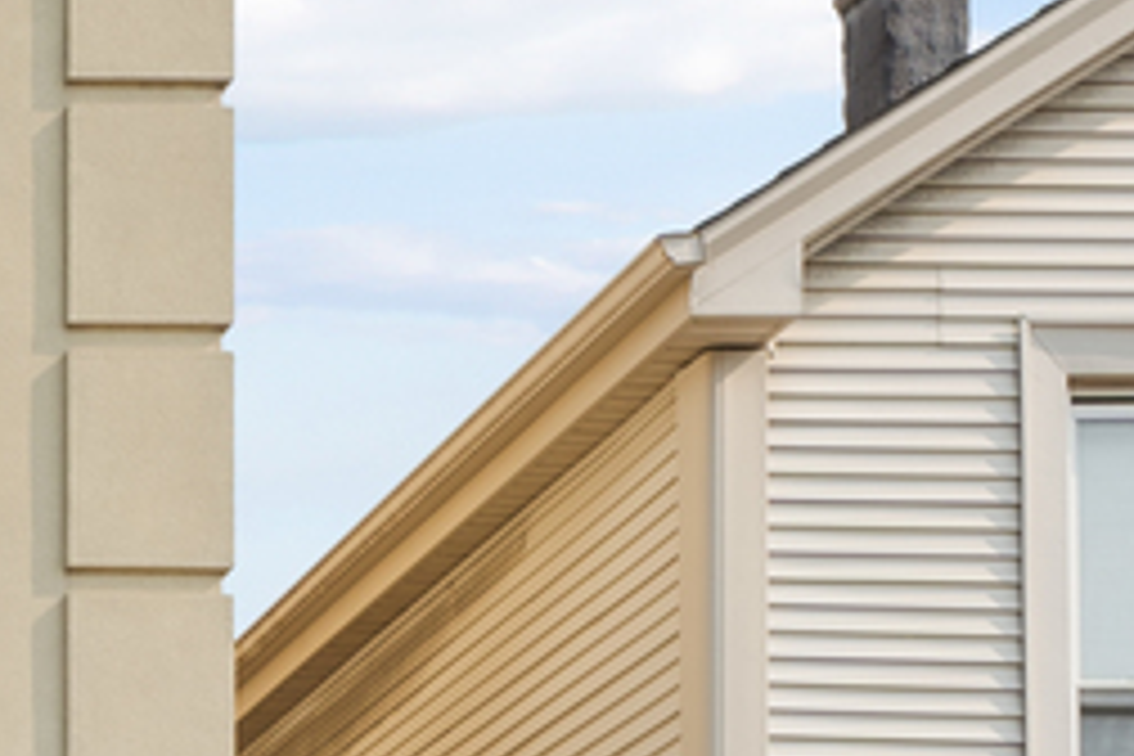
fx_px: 2835
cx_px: -922
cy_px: 598
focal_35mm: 90
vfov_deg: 15.1
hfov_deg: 17.9
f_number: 8
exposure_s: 1/100
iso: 100
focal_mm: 14
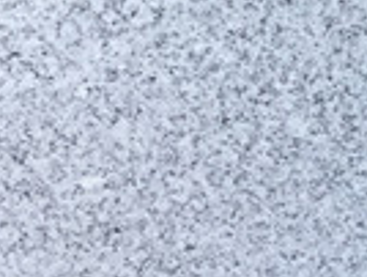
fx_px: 2209
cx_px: 1002
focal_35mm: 208
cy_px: -21
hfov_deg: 8.4
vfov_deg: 7.1
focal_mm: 3.3
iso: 25
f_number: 2.4
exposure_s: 1/364
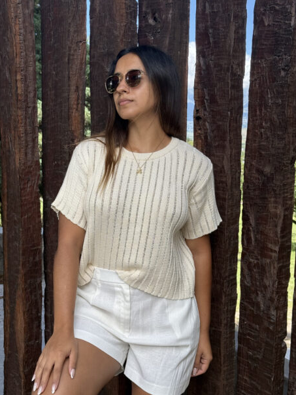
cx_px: 146
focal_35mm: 53
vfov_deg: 36.2
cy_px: 210
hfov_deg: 27.5
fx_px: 604
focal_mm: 6.76
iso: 64
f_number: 1.78
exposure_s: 1/875
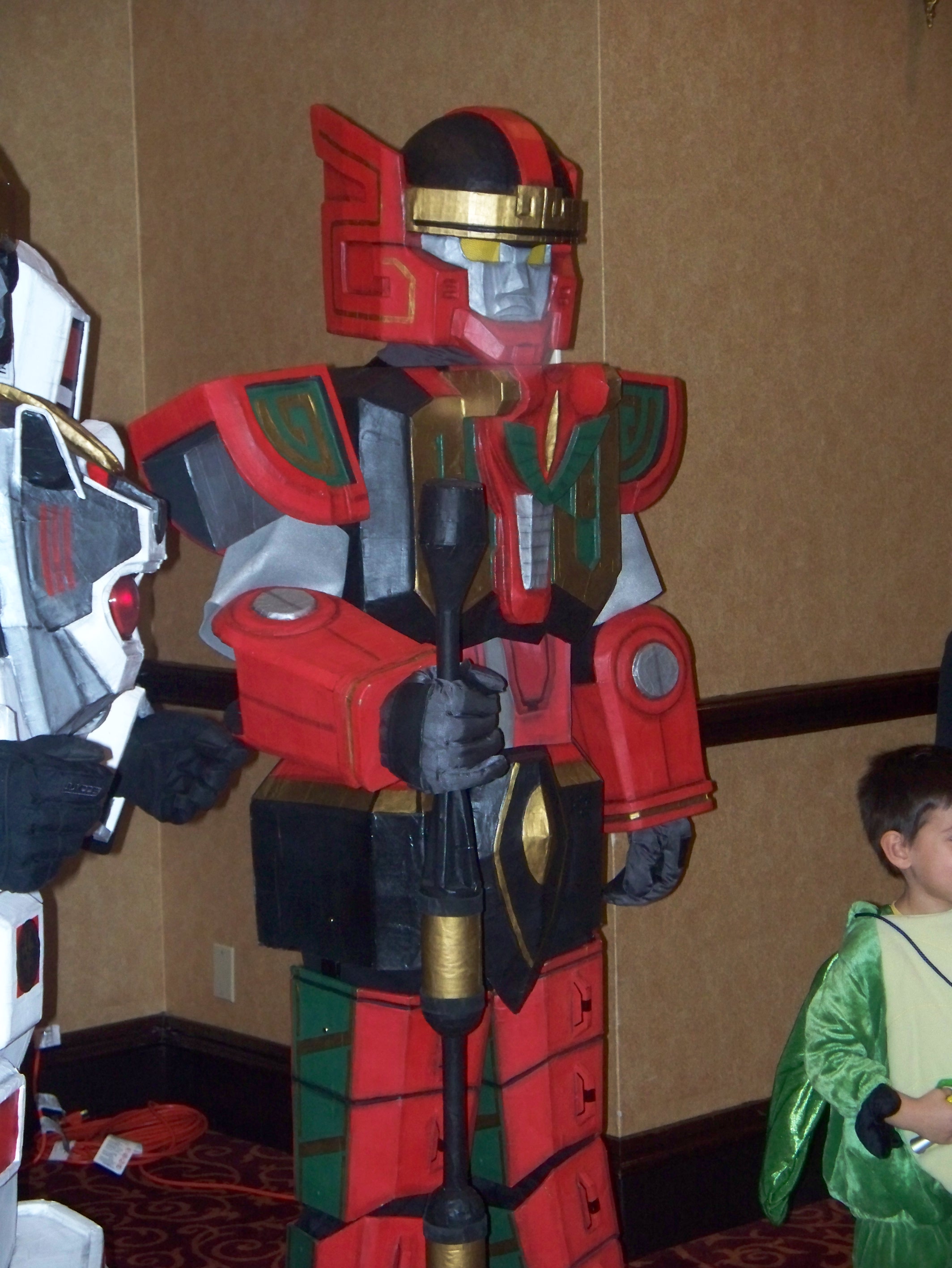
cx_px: 476
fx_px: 2930
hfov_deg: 18.5
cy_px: 634
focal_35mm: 80
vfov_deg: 24.4
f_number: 3.4
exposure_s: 1/50
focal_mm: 16.86
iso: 400
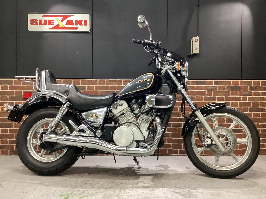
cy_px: 100
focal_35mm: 31
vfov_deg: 45.4
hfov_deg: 58.4
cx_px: 133
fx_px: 238
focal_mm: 3.3
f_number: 2.4
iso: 400
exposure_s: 1/60
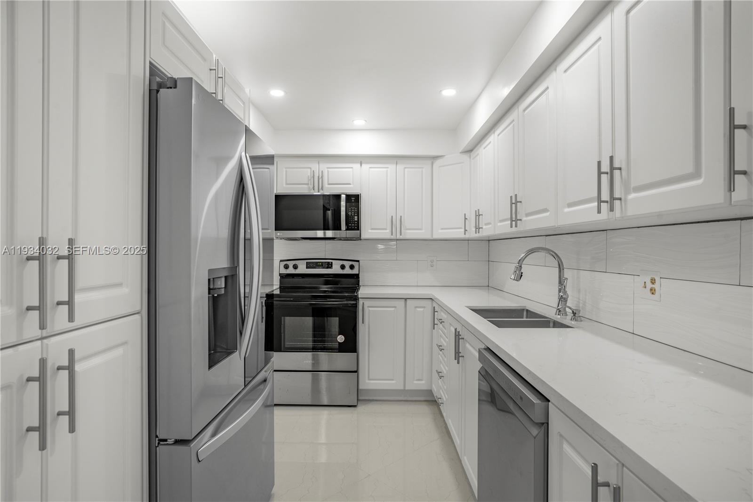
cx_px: 376
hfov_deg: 90.0
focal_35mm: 18
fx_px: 376
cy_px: 251
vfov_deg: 67.4
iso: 640
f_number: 9
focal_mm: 18
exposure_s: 1/100
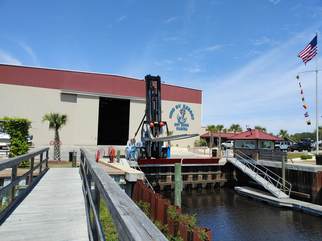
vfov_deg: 53.1
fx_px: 242
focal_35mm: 26
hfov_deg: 67.3
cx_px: 161
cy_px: 120
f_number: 1.8
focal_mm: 5.58
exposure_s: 1/1887
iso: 50
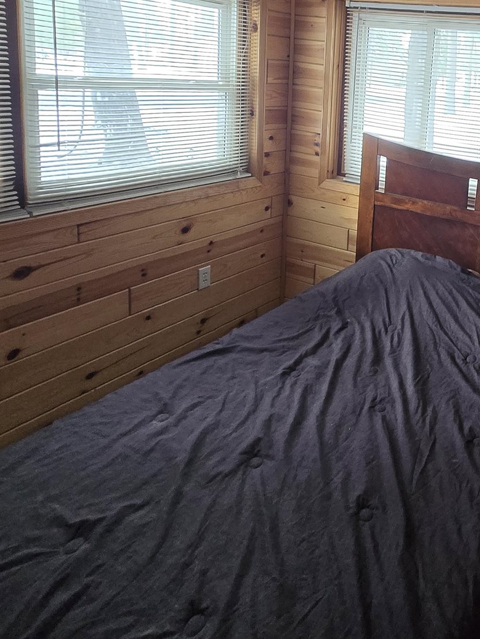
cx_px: 489
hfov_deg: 43.4
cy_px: 156
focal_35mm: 27
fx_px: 499
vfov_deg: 61.5
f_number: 2.2
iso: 250
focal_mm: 1.7
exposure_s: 1/60
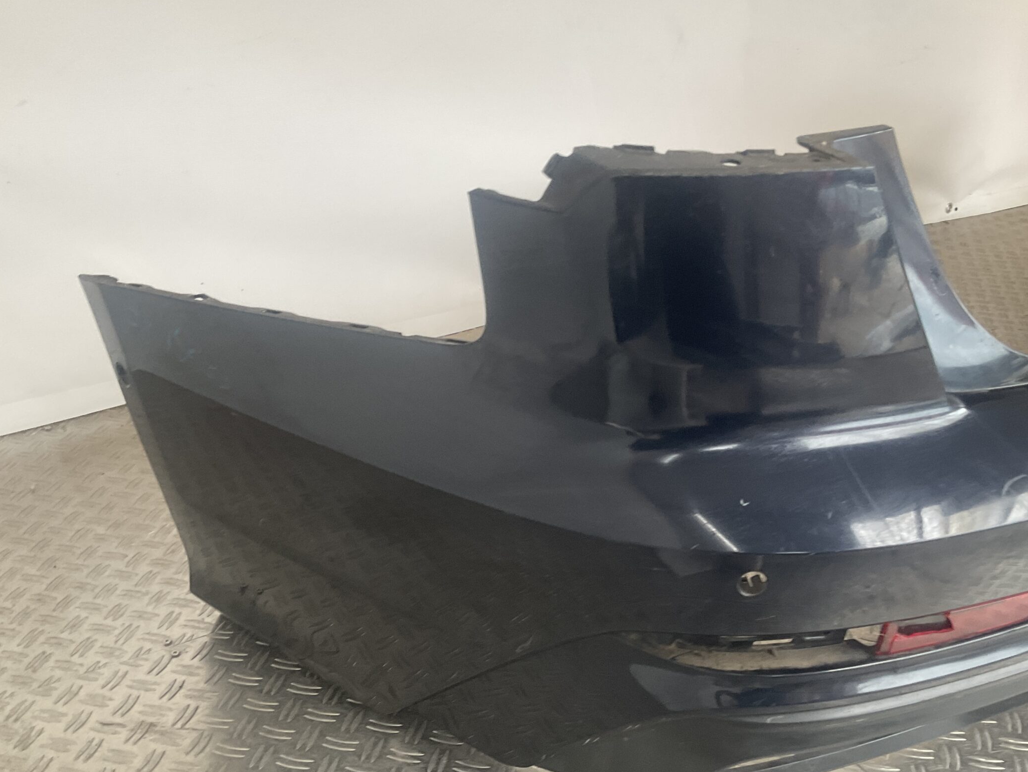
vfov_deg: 39.5
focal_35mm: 36
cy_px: 460
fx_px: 1069
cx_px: 557
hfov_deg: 51.3
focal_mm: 3
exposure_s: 1/50
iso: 50
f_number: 1.8
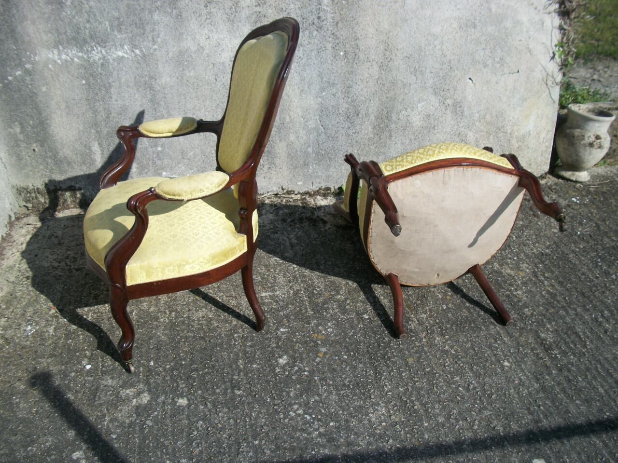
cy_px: 232
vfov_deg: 44.2
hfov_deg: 56.8
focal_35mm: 32
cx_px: 309
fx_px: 571
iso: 80
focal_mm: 5.7
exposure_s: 1/200
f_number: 8.8
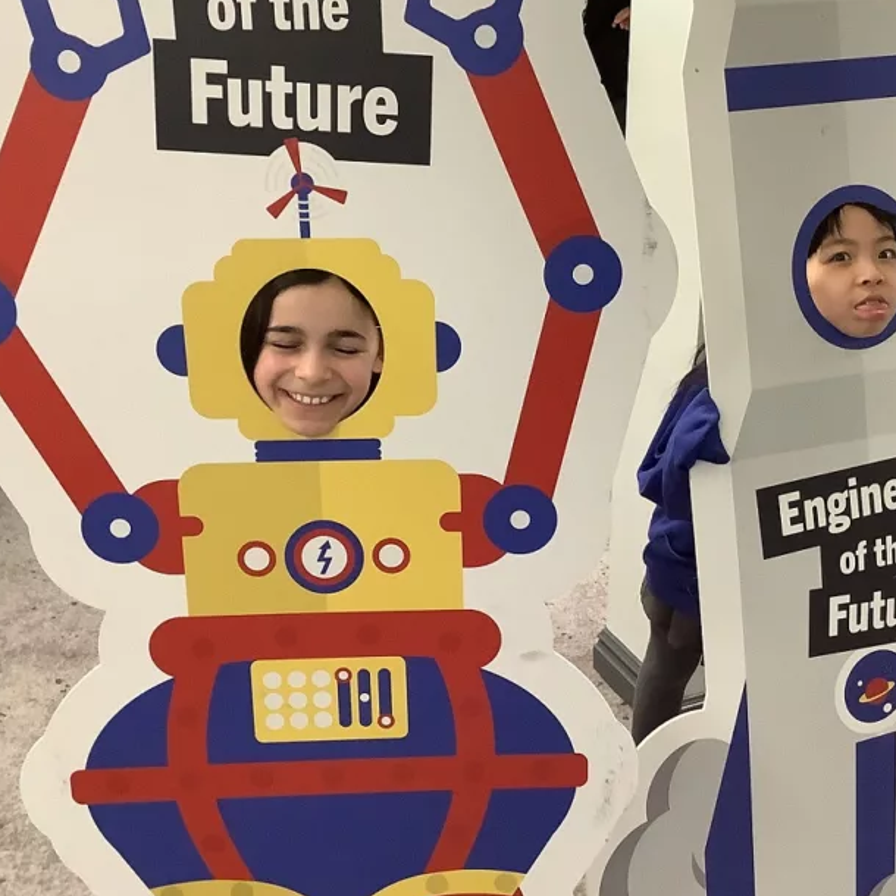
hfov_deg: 36.6
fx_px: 1347
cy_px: 444
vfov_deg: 36.8
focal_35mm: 46
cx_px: 541
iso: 250
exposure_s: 1/50
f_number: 2.4
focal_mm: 3.3
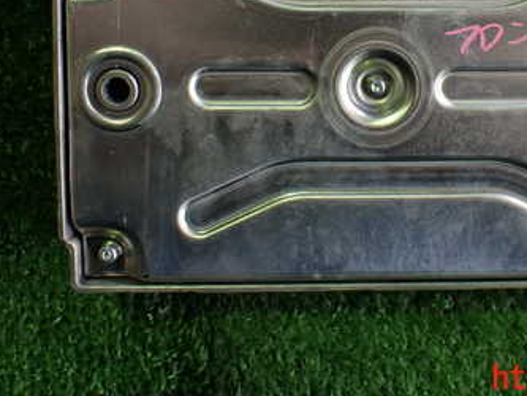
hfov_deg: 35.0
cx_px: 375
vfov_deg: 26.2
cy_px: 43
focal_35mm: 54
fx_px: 822
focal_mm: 5.4
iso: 400
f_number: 2.3
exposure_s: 1/125
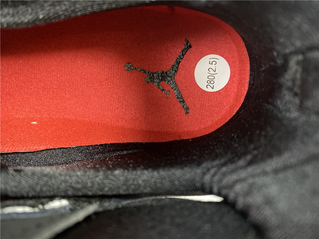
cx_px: 160
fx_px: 240
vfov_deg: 53.1
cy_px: 120
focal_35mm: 26
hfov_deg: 67.3
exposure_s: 1/25
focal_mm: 4.25
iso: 500
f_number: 1.8
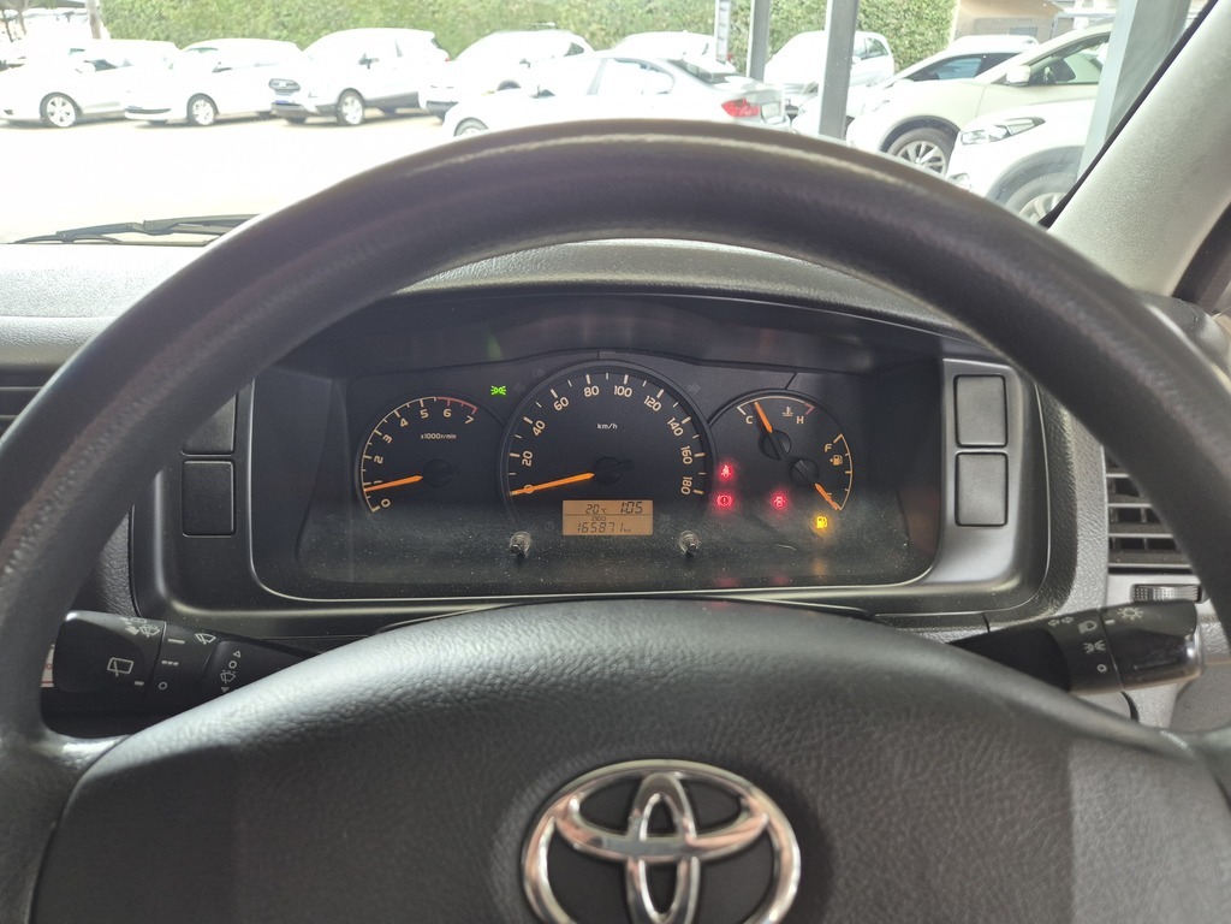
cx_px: 616
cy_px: 462
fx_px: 818
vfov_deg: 58.9
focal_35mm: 23
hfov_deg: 73.9
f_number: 1.8
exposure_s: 1/100
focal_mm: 5.4
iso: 320
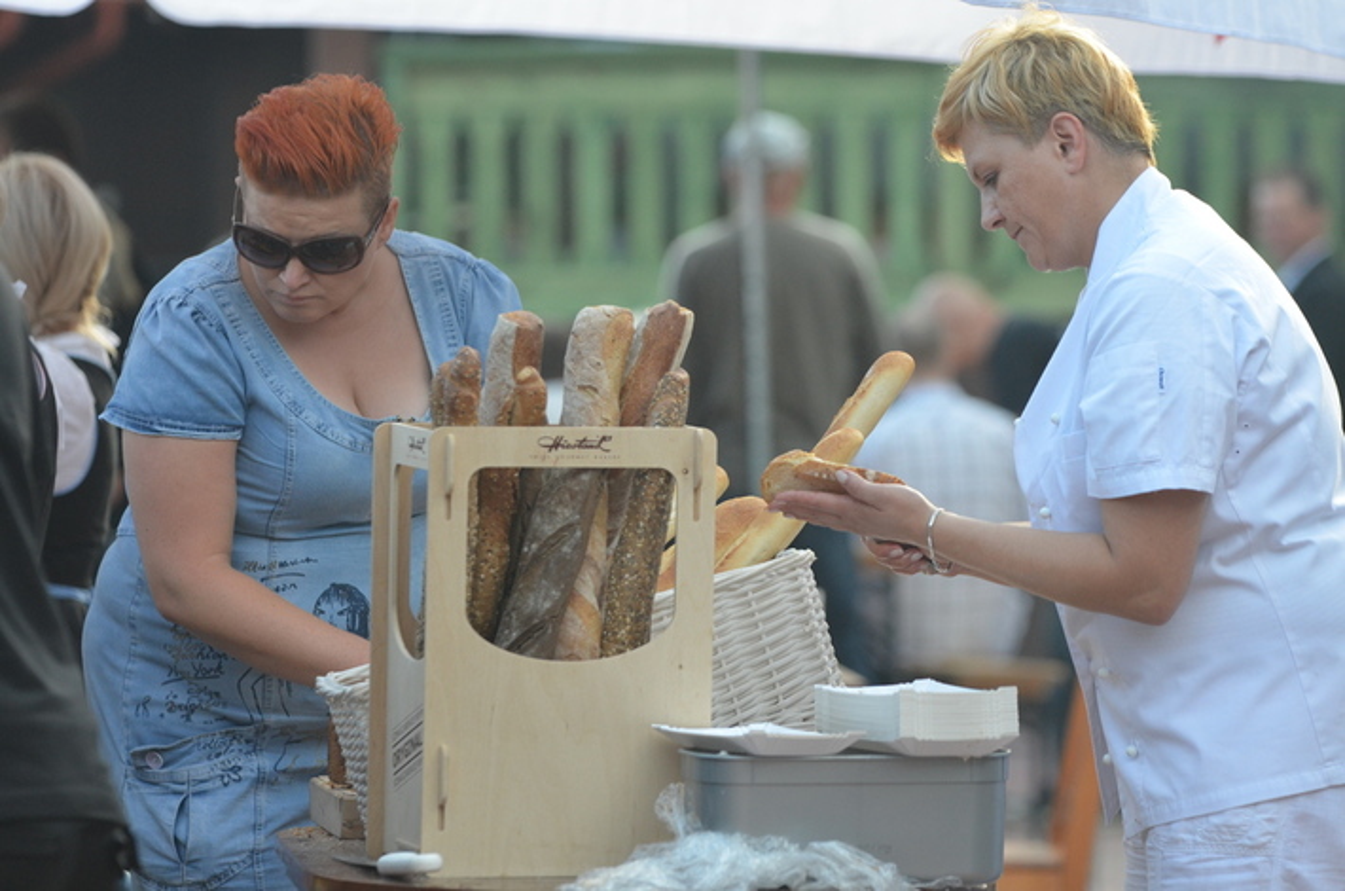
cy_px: 446
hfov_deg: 7.9
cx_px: 672
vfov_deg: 5.2
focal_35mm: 262
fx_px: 9785
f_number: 3.5
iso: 800
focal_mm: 175
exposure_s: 1/800
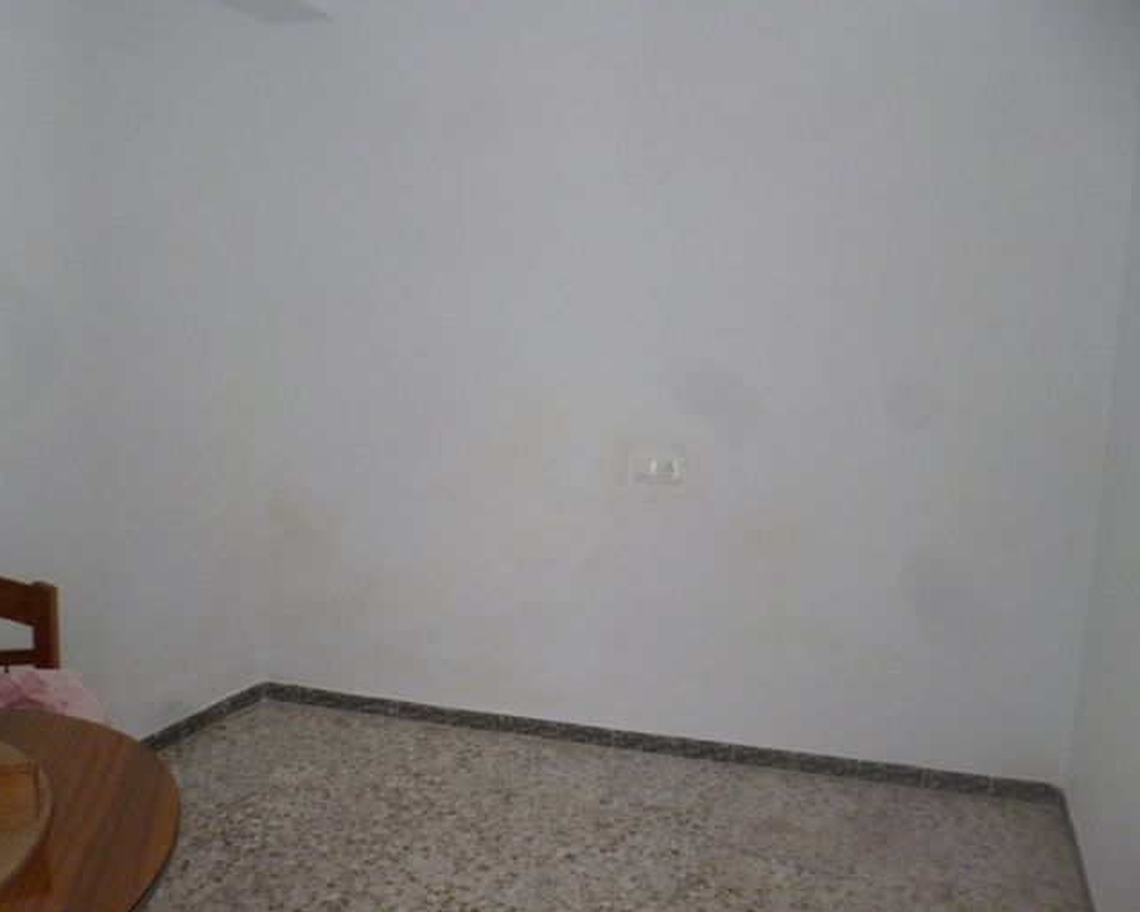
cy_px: 458
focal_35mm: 26
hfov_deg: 66.0
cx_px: 543
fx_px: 877
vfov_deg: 54.9
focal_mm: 4.3
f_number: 2.5
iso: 400
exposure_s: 1/40
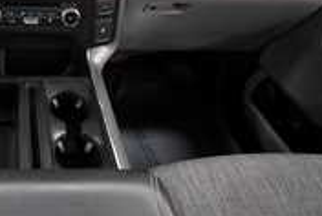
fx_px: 305
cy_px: -3
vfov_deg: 35.2
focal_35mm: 34
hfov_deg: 49.0
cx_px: 26
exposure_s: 1/125
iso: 2500
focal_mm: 10
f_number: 4.5
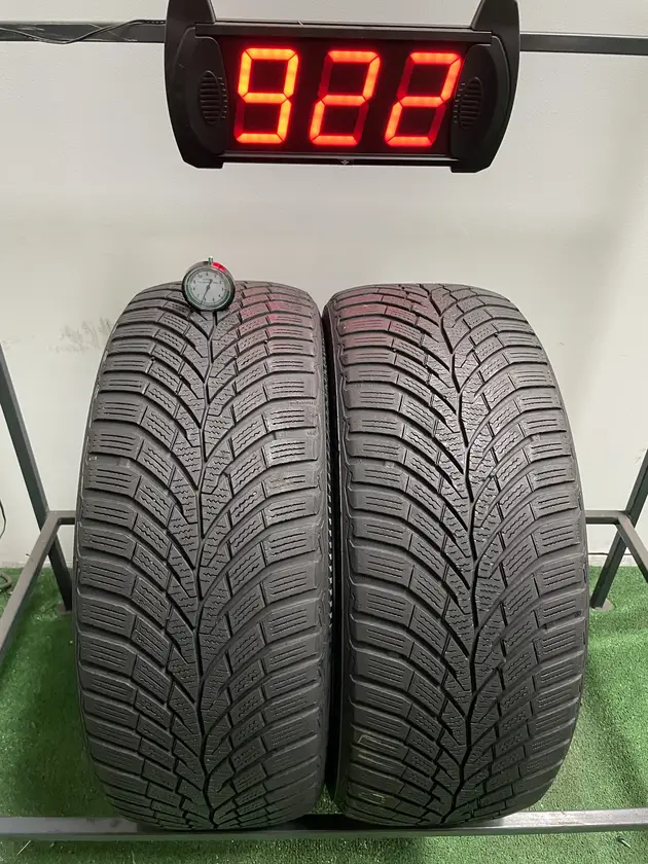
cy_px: 432
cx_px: 324
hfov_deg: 53.1
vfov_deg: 67.3
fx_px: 649
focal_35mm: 26
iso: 400
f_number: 1.6
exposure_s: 1/60
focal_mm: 4.2
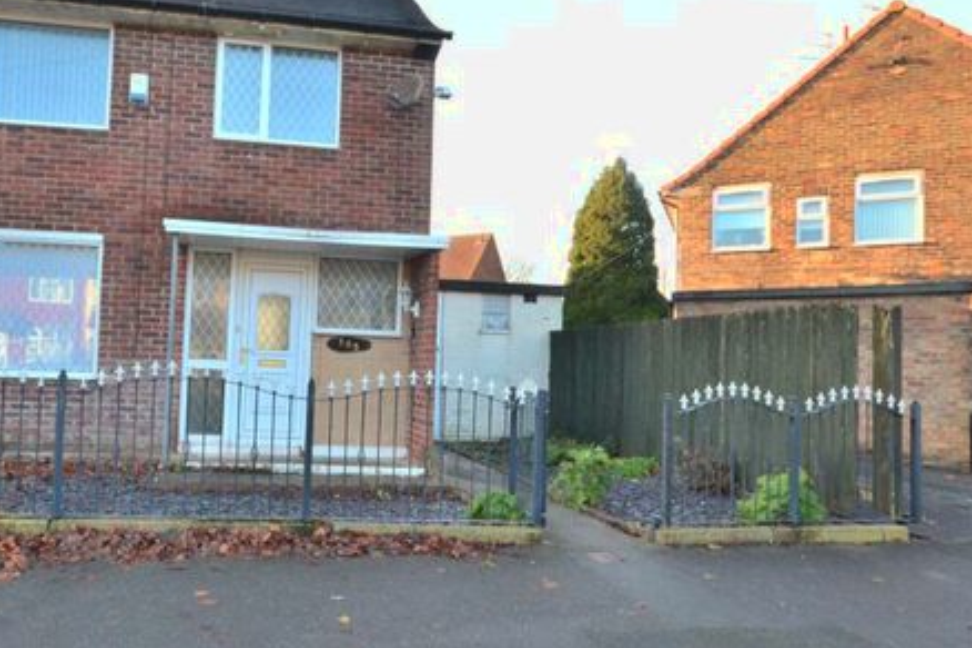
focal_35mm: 24
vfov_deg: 53.1
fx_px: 648
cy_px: 318
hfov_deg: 71.9
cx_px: 335
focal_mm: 10
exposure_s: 1/125
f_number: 5.6
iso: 360
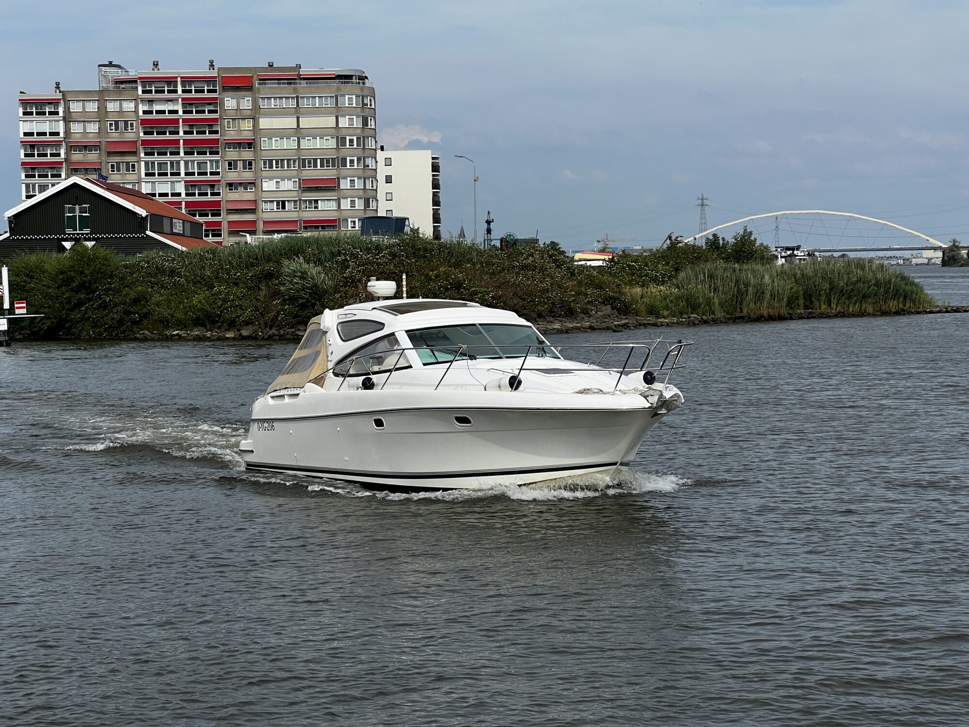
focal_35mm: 77
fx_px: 2155
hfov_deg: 25.3
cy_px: 364
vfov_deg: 19.1
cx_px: 484
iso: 32
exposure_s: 1/978
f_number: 2.8
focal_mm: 9
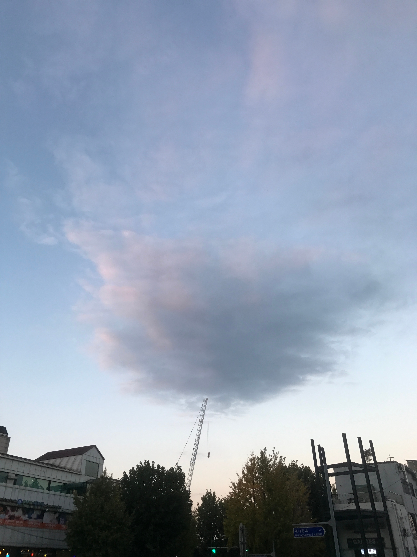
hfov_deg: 49.7
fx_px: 450
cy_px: 278
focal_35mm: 28
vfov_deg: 63.4
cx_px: 208
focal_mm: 3.99
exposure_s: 1/108
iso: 20
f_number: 1.8
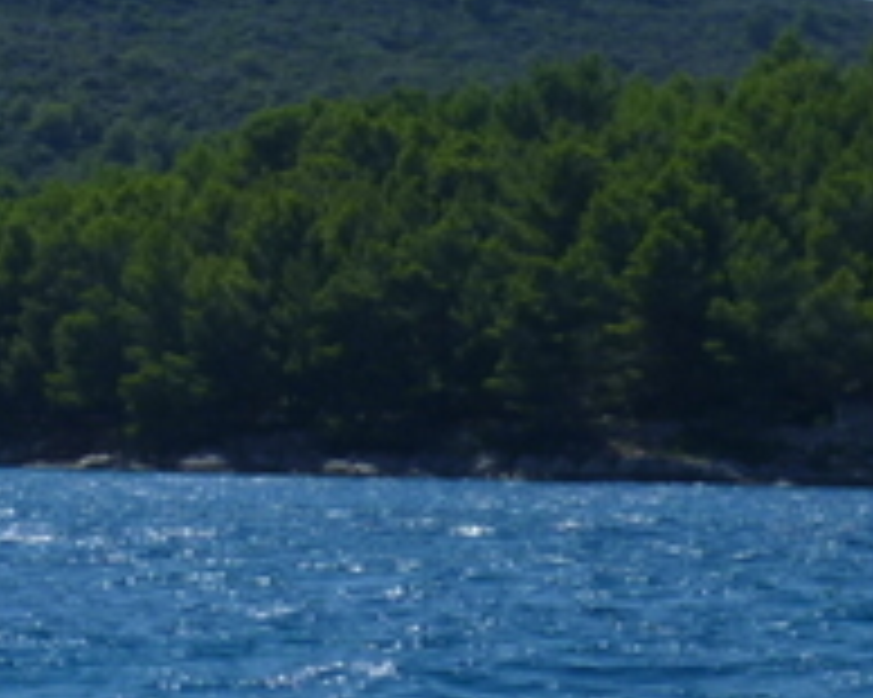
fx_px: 6663
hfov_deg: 7.4
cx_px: -400
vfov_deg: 6.0
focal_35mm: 258
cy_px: -77
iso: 100
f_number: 4.5
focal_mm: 11.5
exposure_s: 1/1000
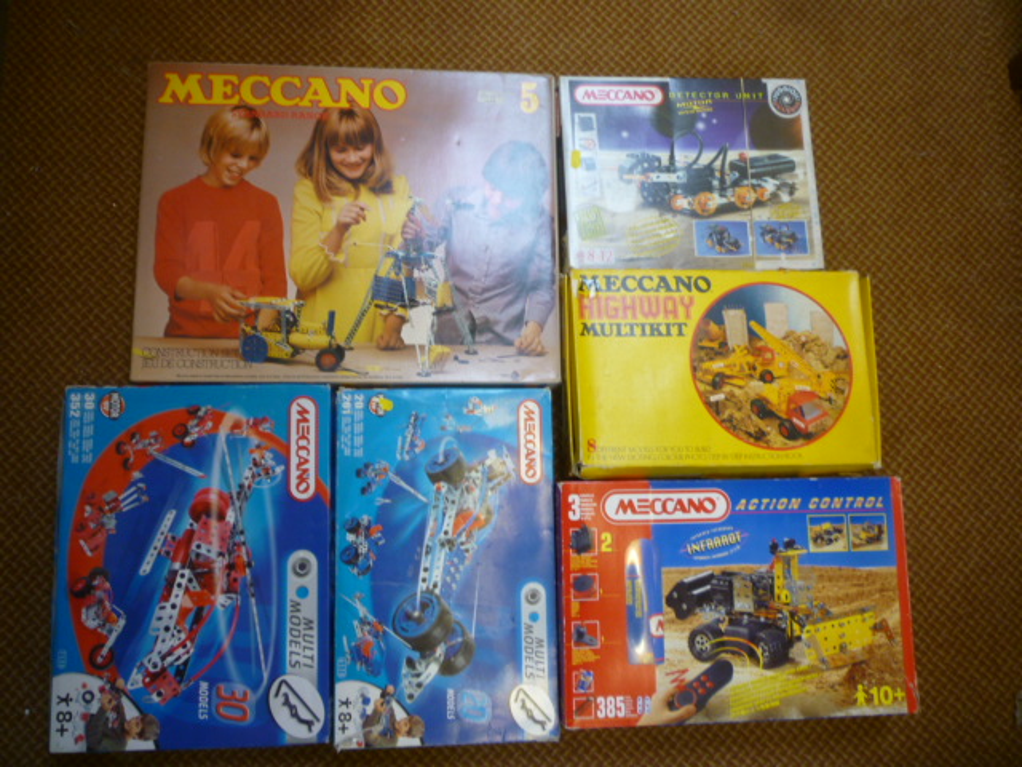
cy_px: 384
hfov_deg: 61.7
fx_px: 856
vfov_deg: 48.2
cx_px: 511
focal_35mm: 29
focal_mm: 5.2
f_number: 3.3
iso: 125
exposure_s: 1/30
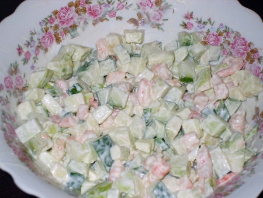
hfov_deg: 18.7
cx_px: 132
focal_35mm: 105
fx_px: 798
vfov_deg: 14.1
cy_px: 99
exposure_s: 1/60
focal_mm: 22.2
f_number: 5.1
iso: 100
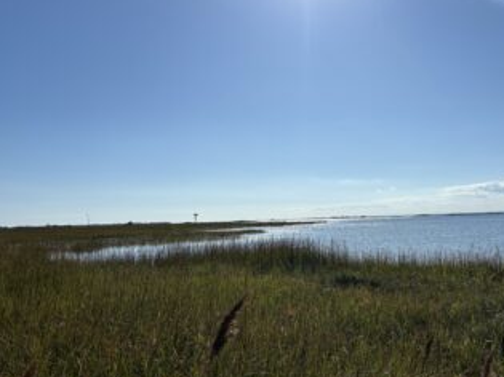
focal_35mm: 33
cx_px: 307
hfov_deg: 54.9
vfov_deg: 42.9
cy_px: 204
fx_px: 480
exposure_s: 1/10989
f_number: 1.6
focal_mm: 5.96
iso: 50
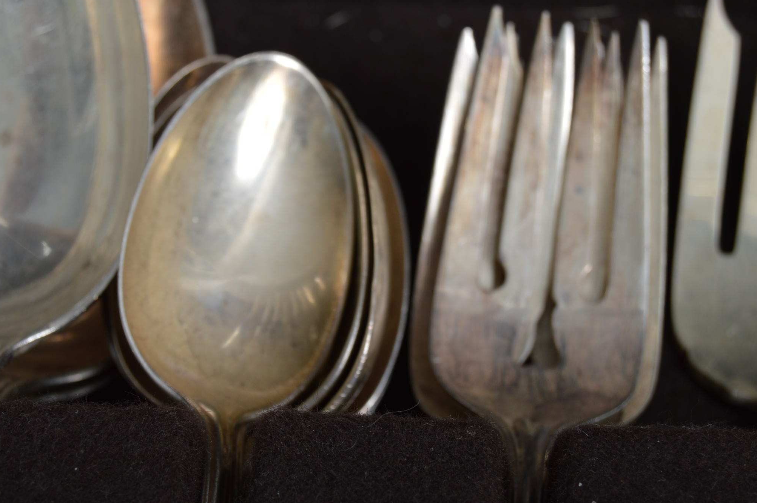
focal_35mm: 117
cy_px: 178
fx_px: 2458
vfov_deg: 11.7
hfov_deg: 17.5
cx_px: 358
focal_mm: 52
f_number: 7.1
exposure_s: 1/160
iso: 100
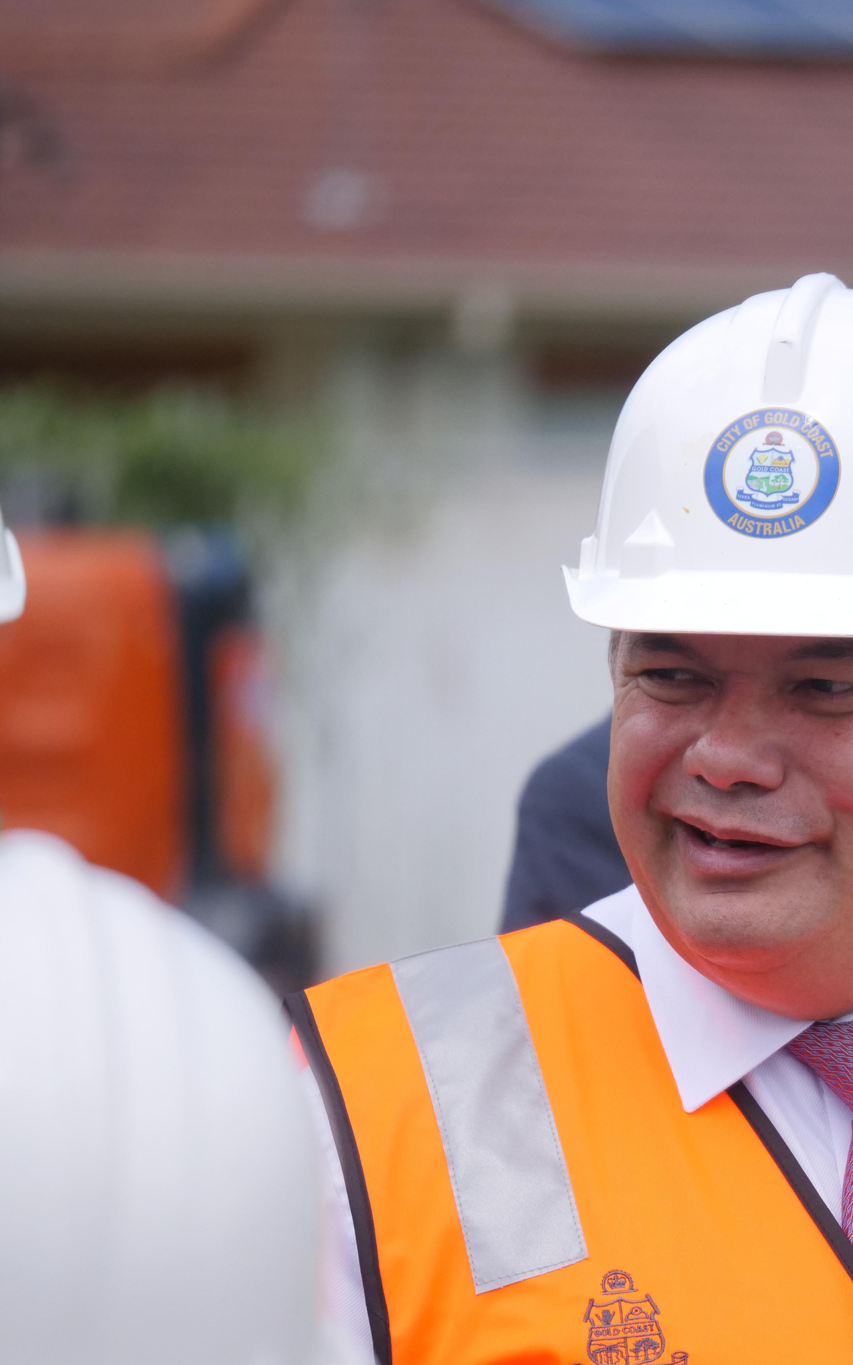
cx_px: 860
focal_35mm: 283
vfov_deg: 7.4
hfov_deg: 4.6
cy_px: 682
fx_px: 10527
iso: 800
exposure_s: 1/6400
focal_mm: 100
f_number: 2.8
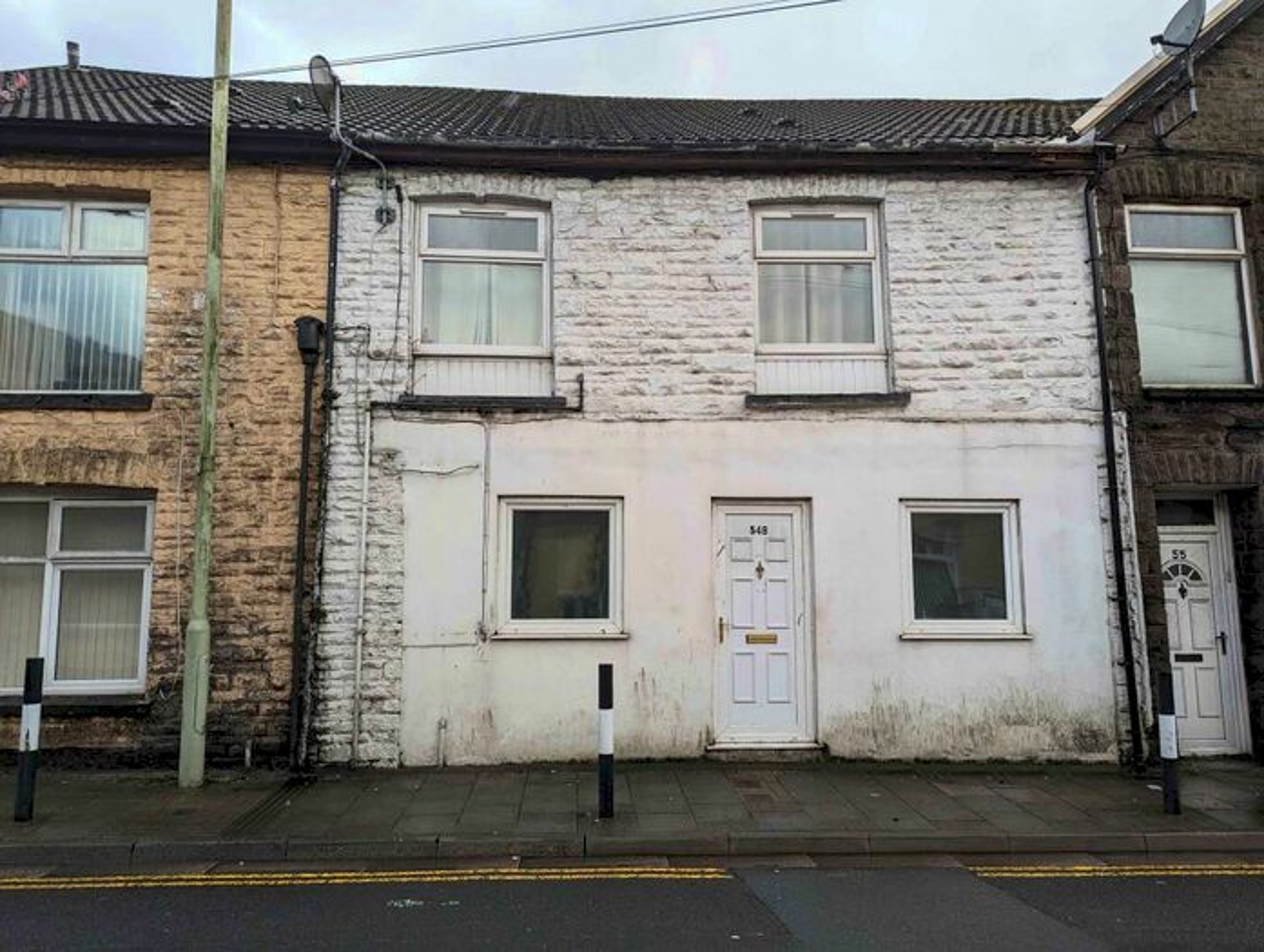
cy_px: 476
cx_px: 632
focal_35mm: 24
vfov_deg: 56.9
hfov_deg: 71.5
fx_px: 878
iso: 47
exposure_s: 1/399
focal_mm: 6.81
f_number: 1.85
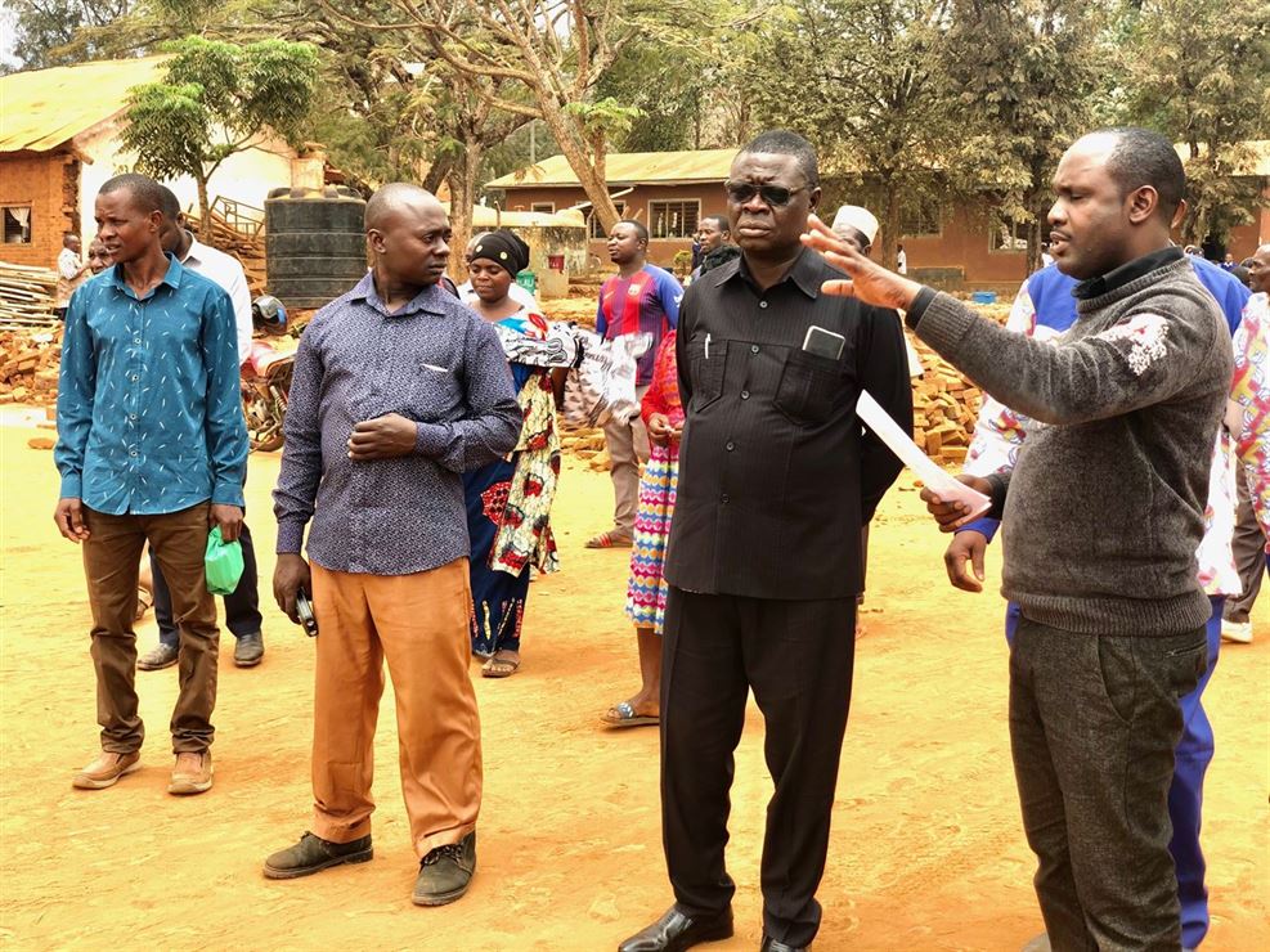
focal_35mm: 52
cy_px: 476
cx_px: 635
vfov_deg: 28.0
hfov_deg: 36.8
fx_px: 1908
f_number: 2.4
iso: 16
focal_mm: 6
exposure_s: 1/123
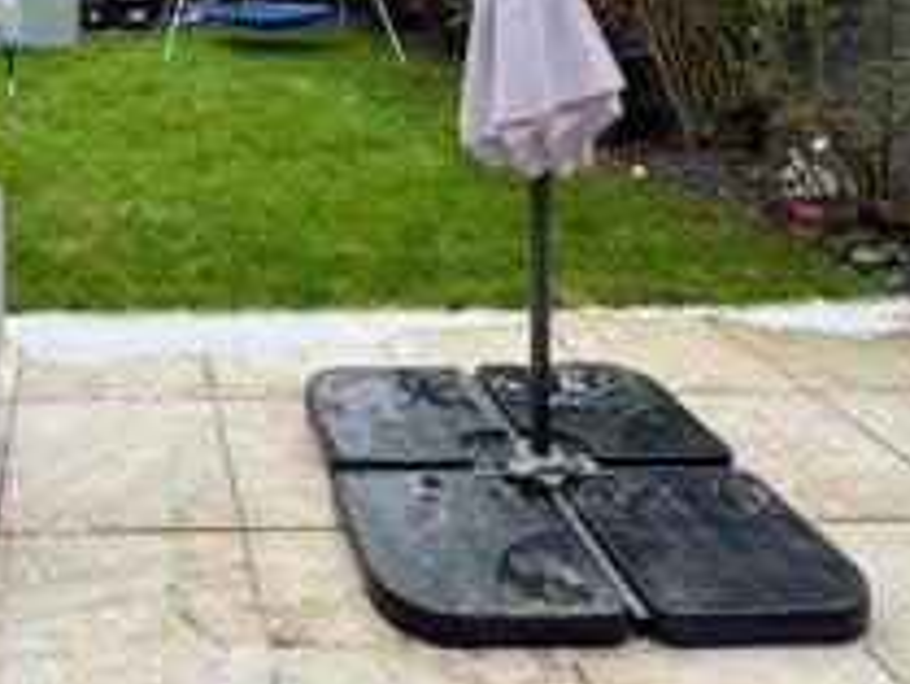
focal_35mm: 39
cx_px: 107
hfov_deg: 44.0
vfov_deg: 31.8
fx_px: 1026
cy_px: -102
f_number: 2.2
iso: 40
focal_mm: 2.22
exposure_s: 1/331
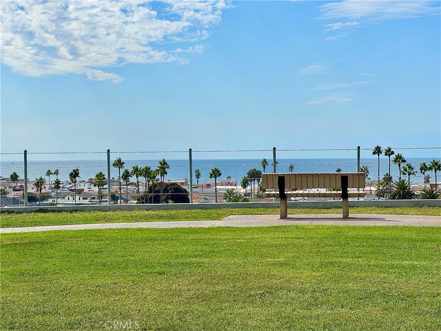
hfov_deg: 25.3
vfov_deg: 19.1
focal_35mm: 77
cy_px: 166
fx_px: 981
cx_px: 220
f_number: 2.8
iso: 25
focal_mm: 9
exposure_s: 1/2597
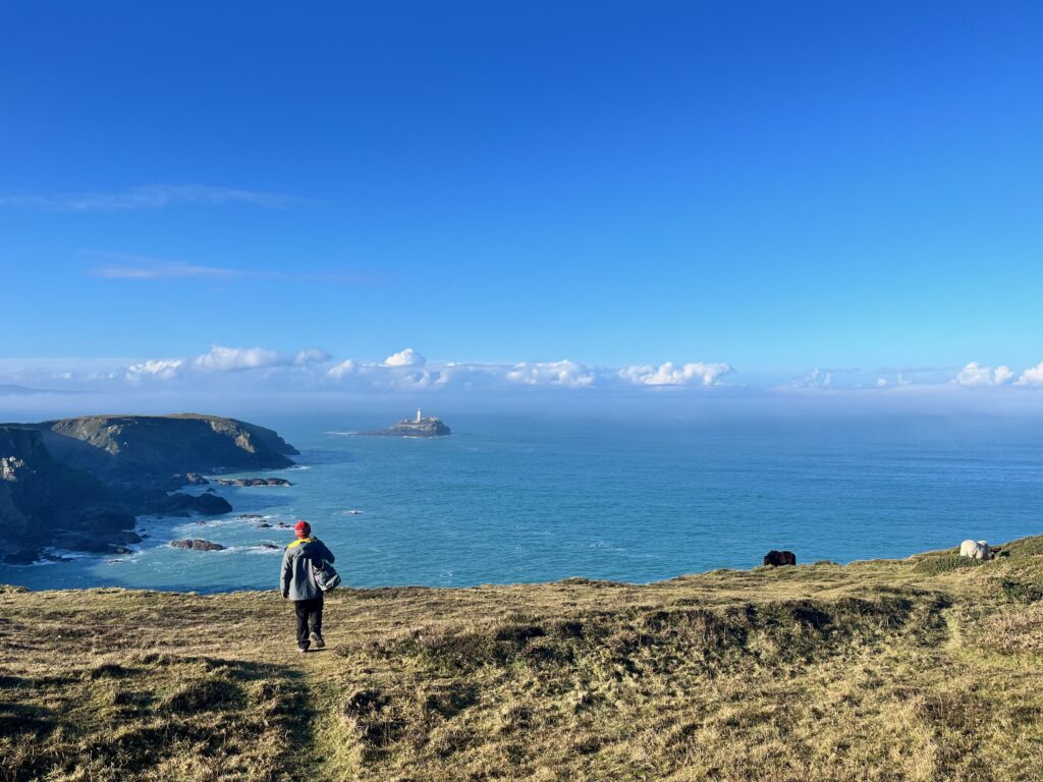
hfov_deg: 67.3
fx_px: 783
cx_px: 522
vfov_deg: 53.1
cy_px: 391
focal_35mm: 26
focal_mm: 5.1
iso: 50
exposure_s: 1/3521
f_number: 1.6
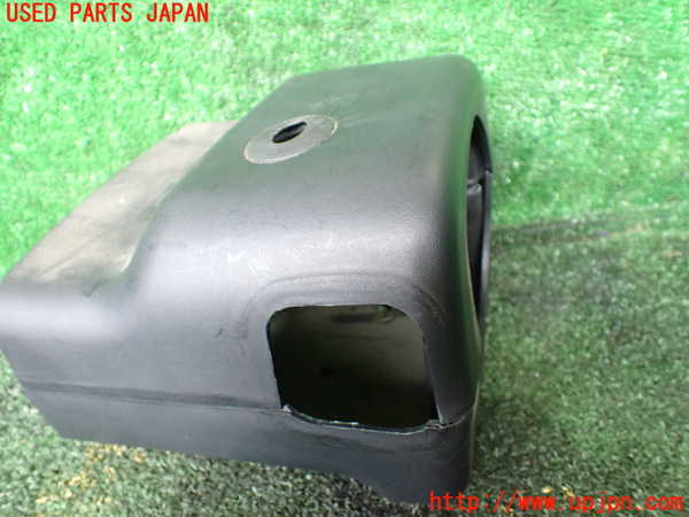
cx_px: 344
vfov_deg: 46.8
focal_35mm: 30
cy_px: 258
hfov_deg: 60.0
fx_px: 597
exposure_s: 1/80
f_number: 2.3
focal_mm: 5.4
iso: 800
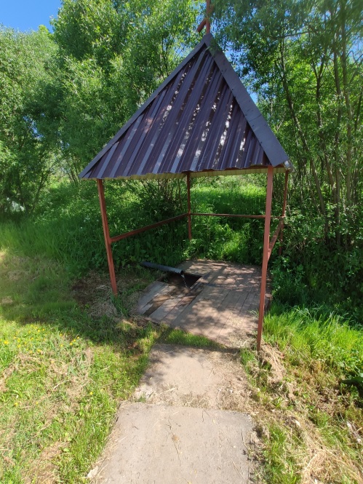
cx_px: 182
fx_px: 210
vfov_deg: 98.2
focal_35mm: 15
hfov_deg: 81.8
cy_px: 242
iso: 100
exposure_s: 1/515
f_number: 2.4
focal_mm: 2.04
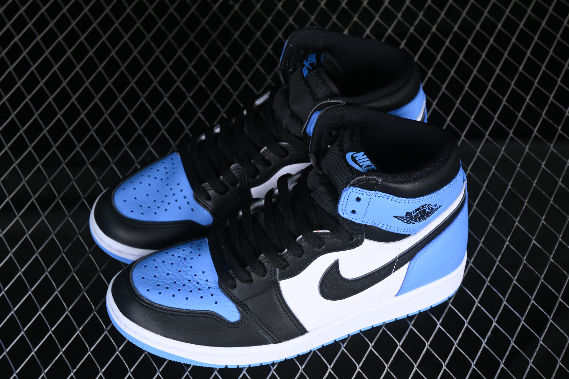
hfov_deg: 27.0
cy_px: 190
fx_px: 1185
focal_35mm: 75
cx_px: 284
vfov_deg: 18.2
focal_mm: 50
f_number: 7.1
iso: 160
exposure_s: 1/80
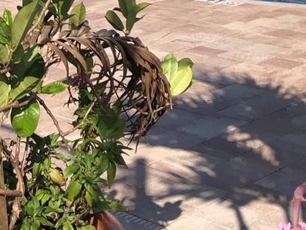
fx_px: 928
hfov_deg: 18.2
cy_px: -132
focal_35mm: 105
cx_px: -8
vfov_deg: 13.2
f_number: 1.8
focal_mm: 3.99
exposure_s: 1/2404
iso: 20
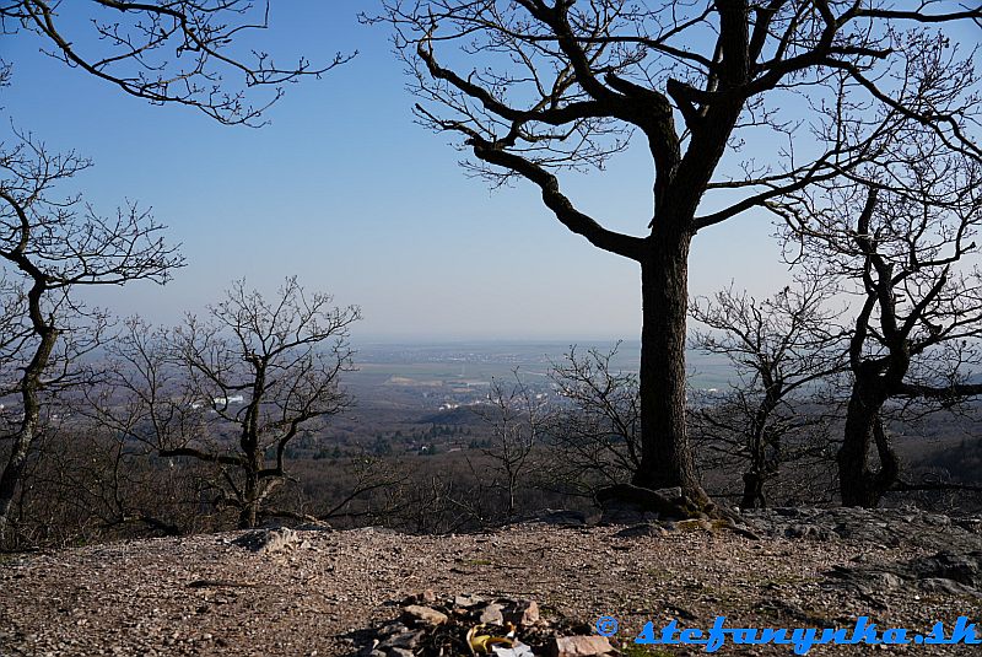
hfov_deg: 57.2
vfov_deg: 40.0
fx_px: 901
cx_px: 491
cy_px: 328
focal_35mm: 33
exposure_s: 1/640
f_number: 4
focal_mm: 33
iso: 100
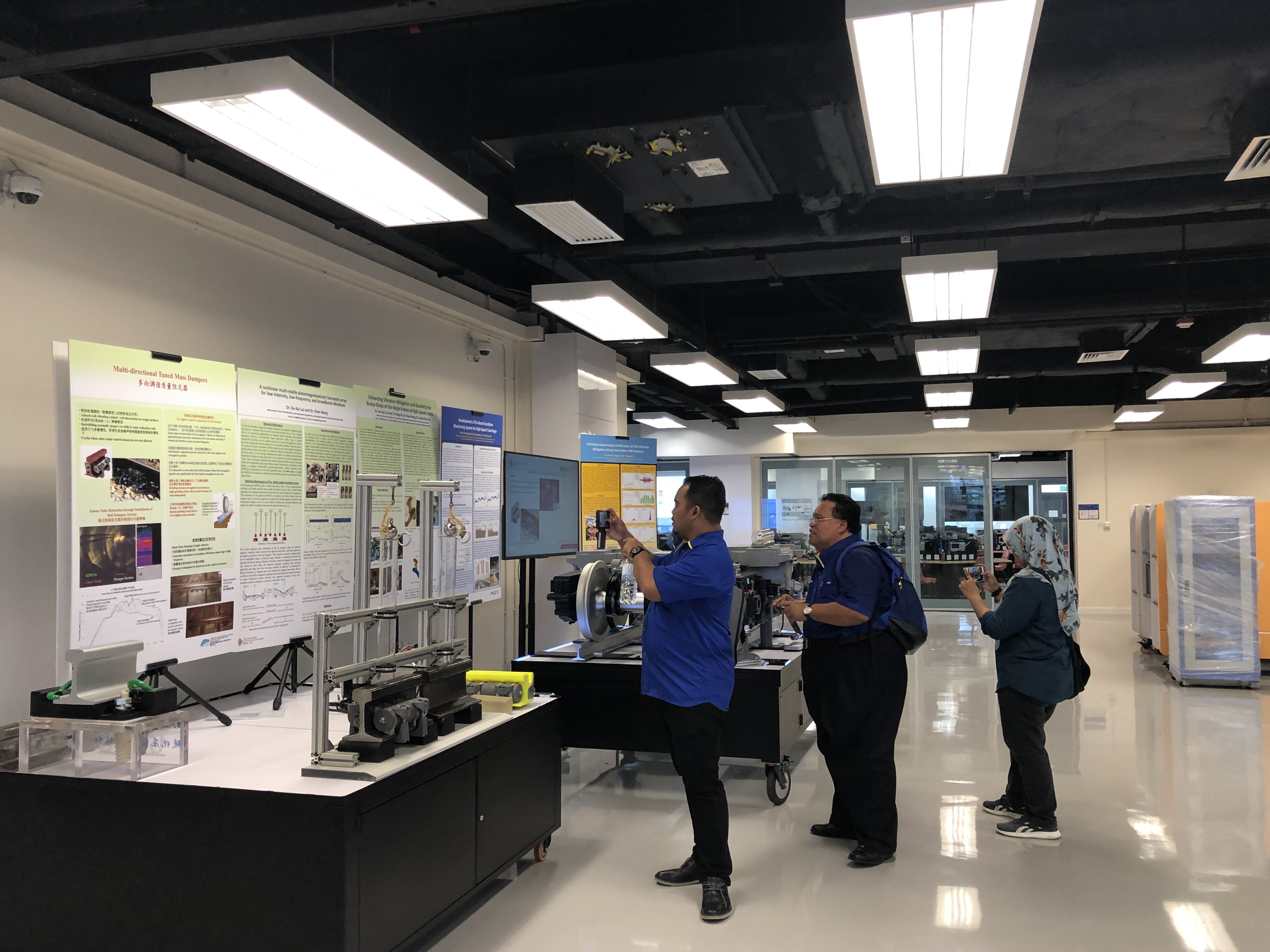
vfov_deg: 48.2
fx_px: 1064
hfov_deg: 61.7
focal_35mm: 29
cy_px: 489
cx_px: 645
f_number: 1.8
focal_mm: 4
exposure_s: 1/25
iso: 40
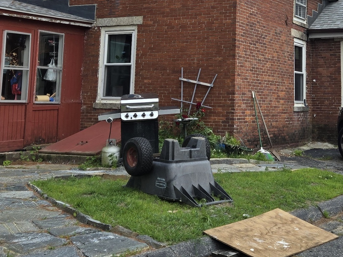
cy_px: 12
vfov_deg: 21.9
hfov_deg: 29.4
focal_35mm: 65
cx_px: 254
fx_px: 644
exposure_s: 1/2921
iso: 40
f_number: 1.8
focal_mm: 5.4
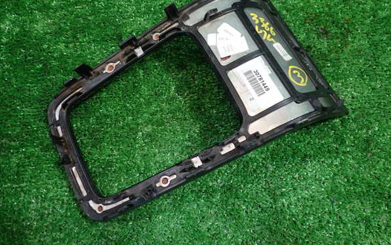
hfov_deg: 59.6
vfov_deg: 39.4
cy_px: 112
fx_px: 341
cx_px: 196
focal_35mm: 32
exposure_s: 1/30
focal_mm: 5.4
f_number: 2.3
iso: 200
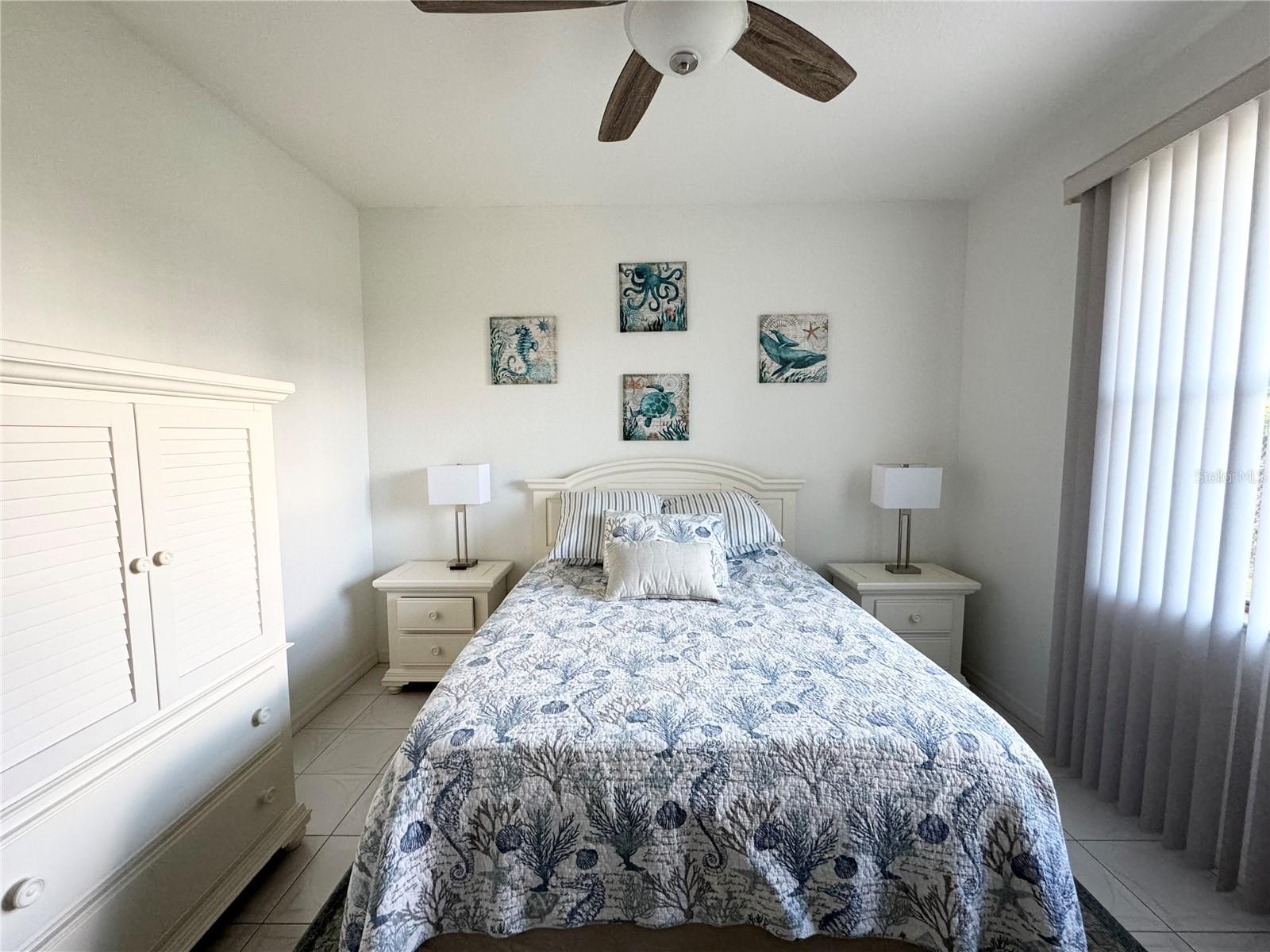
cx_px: 635
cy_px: 476
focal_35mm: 14
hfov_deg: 102.1
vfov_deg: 85.7
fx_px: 514
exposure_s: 1/120
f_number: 2.2
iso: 200
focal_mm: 2.22
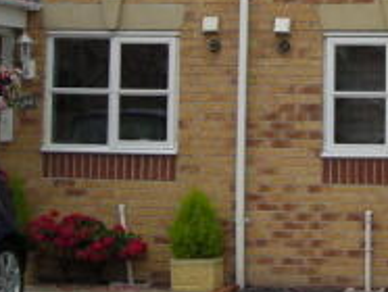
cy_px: -24
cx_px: 447
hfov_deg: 16.0
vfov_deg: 12.3
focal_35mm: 119
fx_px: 1336
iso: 50
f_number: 3.2
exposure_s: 1/362
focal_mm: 6.3
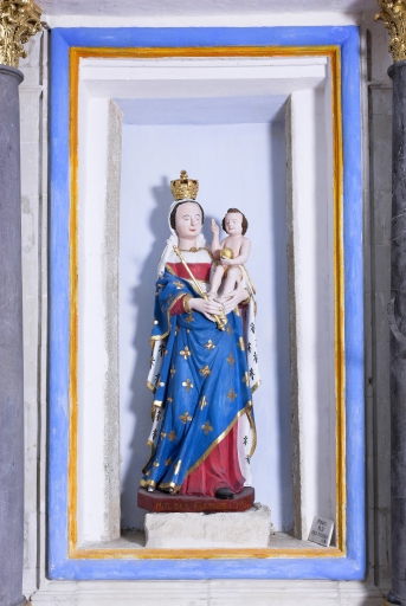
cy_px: 303
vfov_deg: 37.8
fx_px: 885
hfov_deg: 25.8
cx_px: 203
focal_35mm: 52
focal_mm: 35
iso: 100
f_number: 10
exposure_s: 1/60
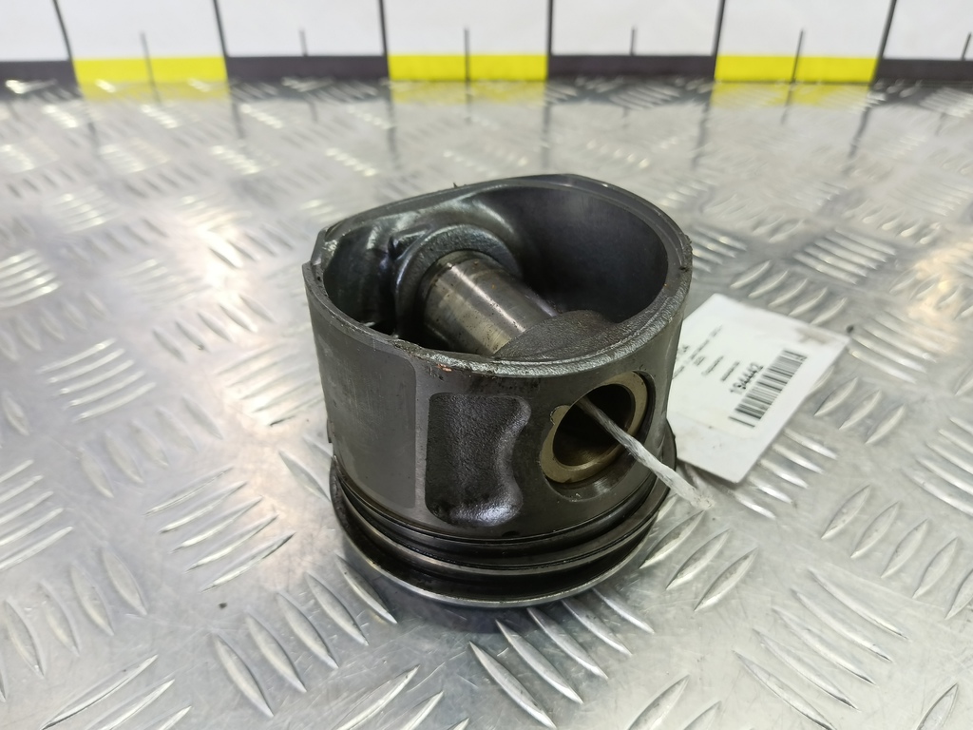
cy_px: 365
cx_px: 486
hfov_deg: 73.9
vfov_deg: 58.9
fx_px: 646
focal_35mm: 23
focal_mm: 4.11
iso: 172
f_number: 1.6
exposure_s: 1/50
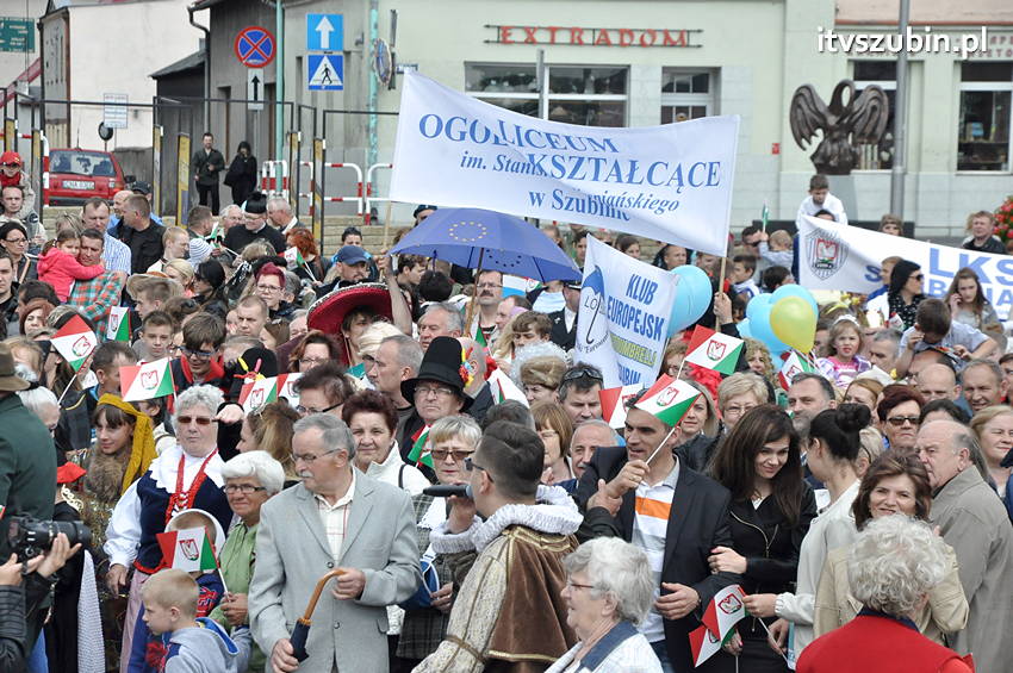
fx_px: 4428
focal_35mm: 158
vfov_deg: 8.7
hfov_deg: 13.1
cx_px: 506
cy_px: 336
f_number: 9
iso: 1250
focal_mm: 105
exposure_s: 1/1600
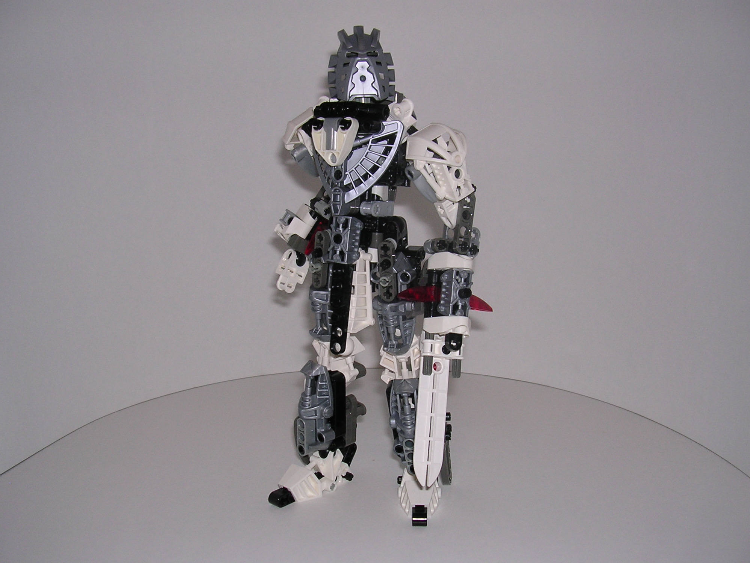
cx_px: 370
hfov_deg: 47.9
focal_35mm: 39
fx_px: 845
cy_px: 280
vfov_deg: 36.8
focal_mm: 5.8
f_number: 2.8
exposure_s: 1/60.1
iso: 100
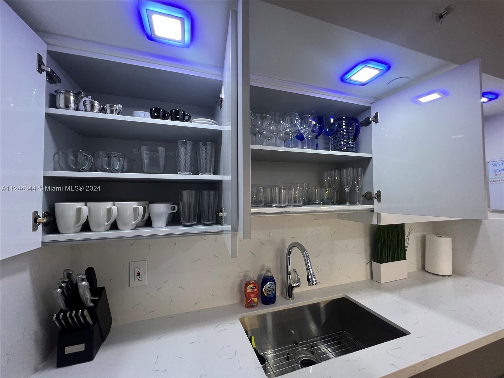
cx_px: 252
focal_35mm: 13
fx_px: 189
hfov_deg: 106.2
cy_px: 189
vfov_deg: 89.9
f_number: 1.8
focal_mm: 1.57
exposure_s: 1/60
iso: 160
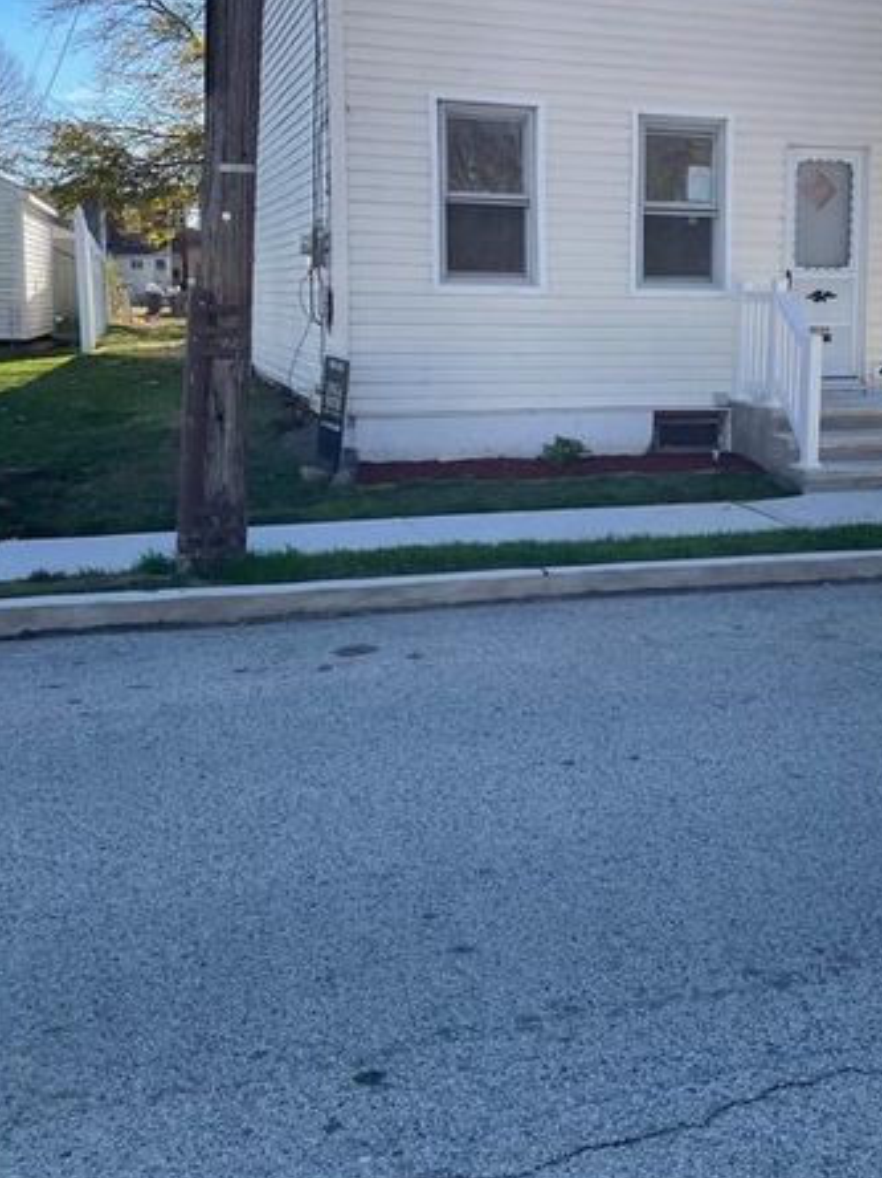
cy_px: 488
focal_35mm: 39
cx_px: 630
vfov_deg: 47.7
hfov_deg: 36.2
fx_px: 1327
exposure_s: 1/2451
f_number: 1.6
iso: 32
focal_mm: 4.2
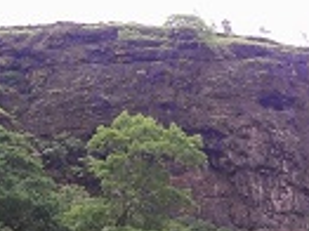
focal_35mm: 110
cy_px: 177
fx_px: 981
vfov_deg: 13.4
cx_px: 326
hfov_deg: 17.4
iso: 80
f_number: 2.7
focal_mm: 6
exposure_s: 1/100
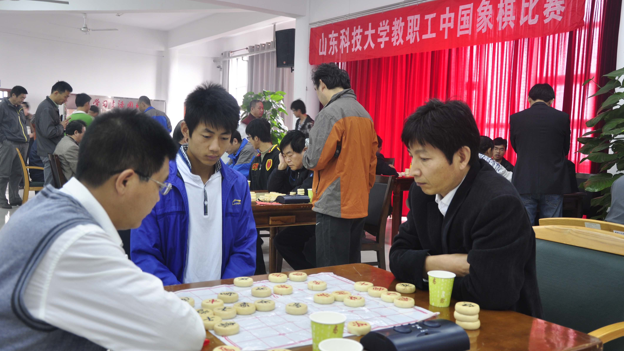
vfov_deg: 33.7
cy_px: 186
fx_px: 579
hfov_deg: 56.6
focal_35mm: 35
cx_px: 309
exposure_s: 1/10
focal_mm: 22
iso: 200
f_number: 3.8
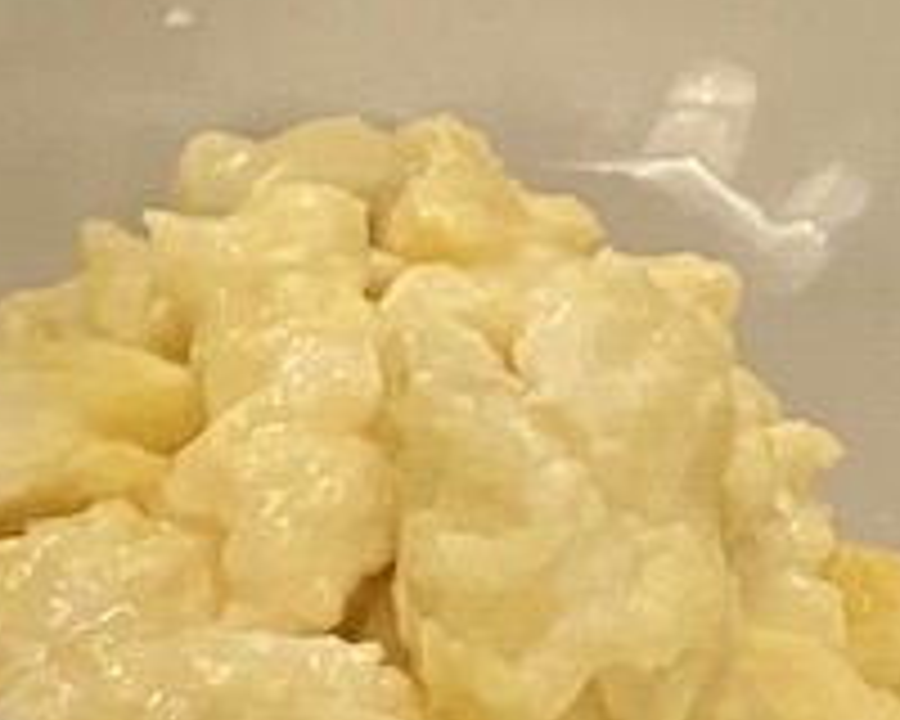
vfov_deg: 7.9
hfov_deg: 8.5
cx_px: -1696
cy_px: 925
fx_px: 5167
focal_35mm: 194
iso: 400
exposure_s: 1/36
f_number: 1.8
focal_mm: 3.99
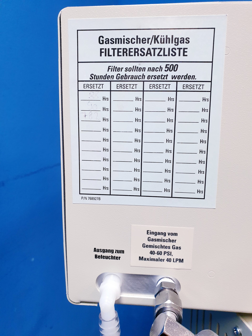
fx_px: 252
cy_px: 168
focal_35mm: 26
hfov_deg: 53.1
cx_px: 126
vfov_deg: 67.3
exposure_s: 1/50
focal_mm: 4.3
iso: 200
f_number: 2.4
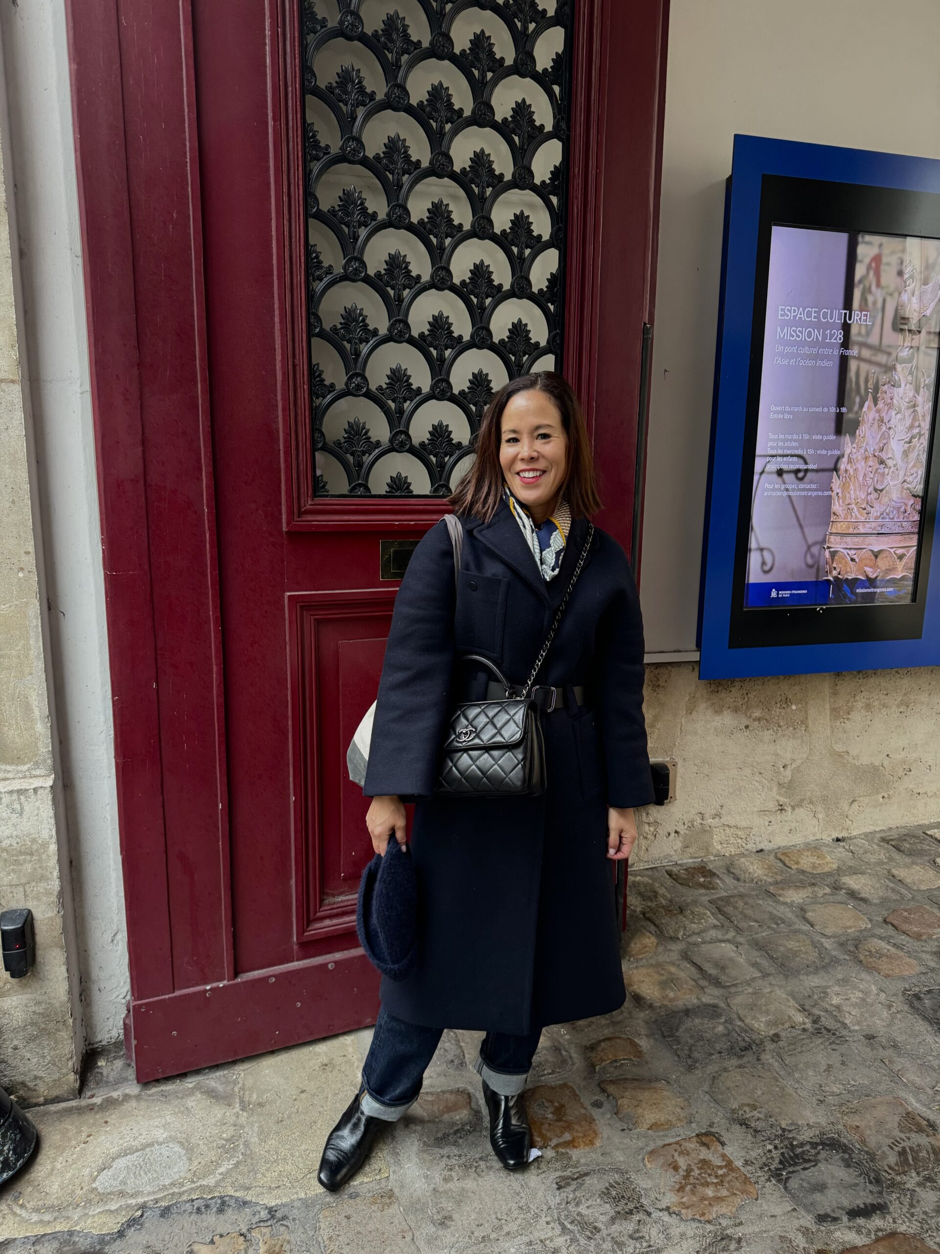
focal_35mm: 24
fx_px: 869
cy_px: 627
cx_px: 470
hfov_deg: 56.8
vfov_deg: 71.6
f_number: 1.78
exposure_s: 1/60
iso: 250
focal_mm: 6.86
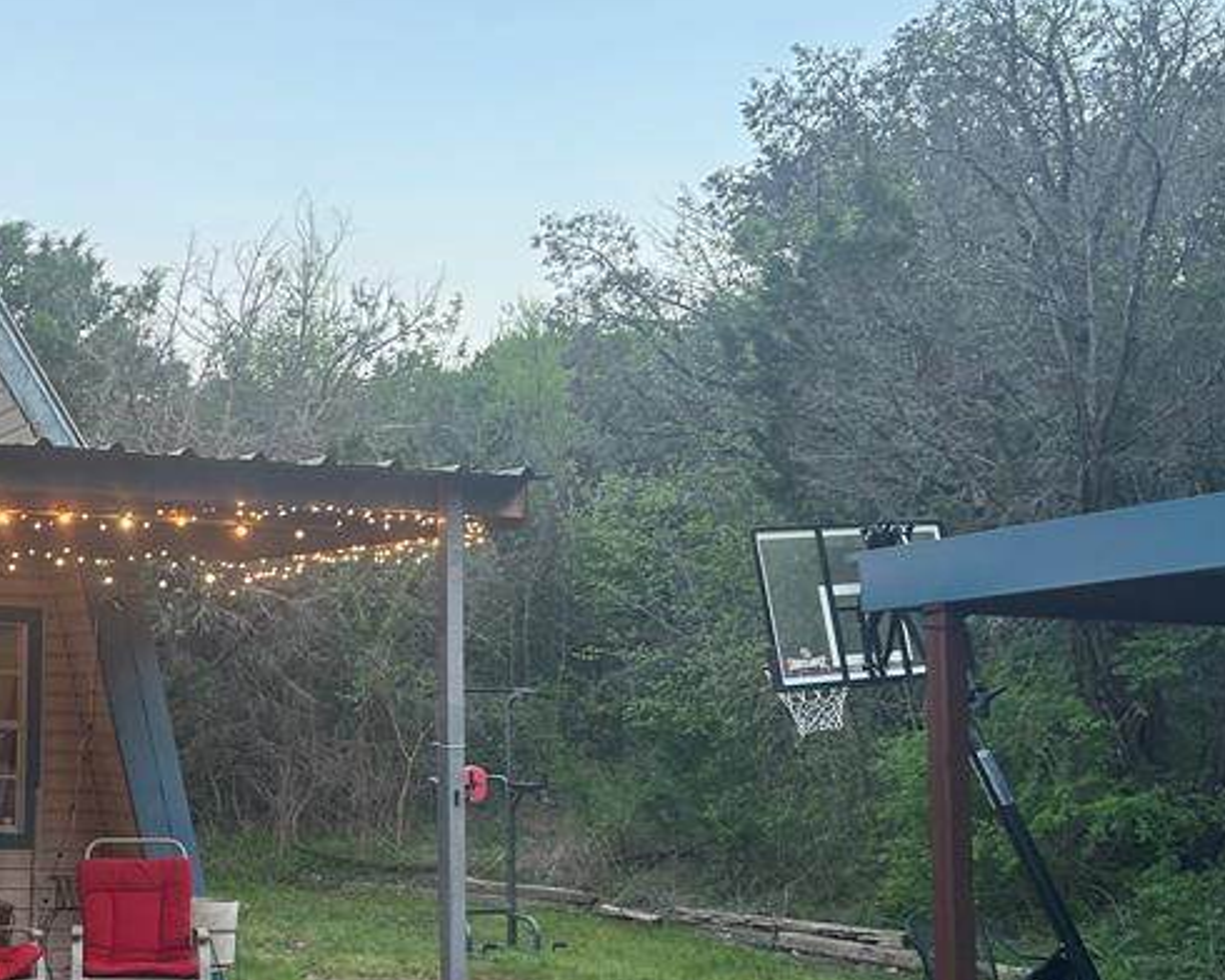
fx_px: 1922
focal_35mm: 53
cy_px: 580
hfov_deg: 32.1
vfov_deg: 28.6
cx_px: -45
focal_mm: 5.7
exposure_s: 1/60
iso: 80
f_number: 1.5
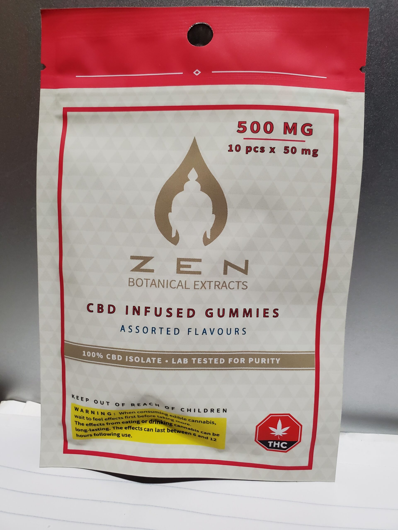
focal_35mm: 26
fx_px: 399
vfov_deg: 67.3
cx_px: 199
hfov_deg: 53.1
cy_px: 265
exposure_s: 1/60
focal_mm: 4.3
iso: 250
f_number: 2.4
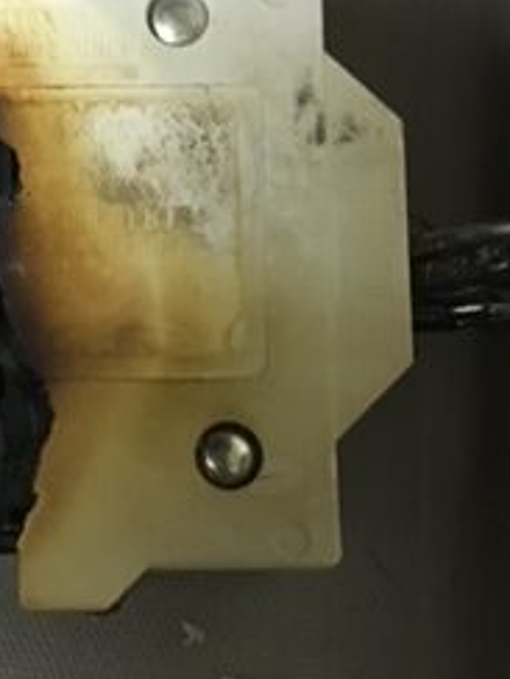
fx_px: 1493
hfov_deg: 19.1
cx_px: 53
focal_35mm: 76
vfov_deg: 25.6
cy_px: 278
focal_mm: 4.15
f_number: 2.2
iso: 200
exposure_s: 1/15
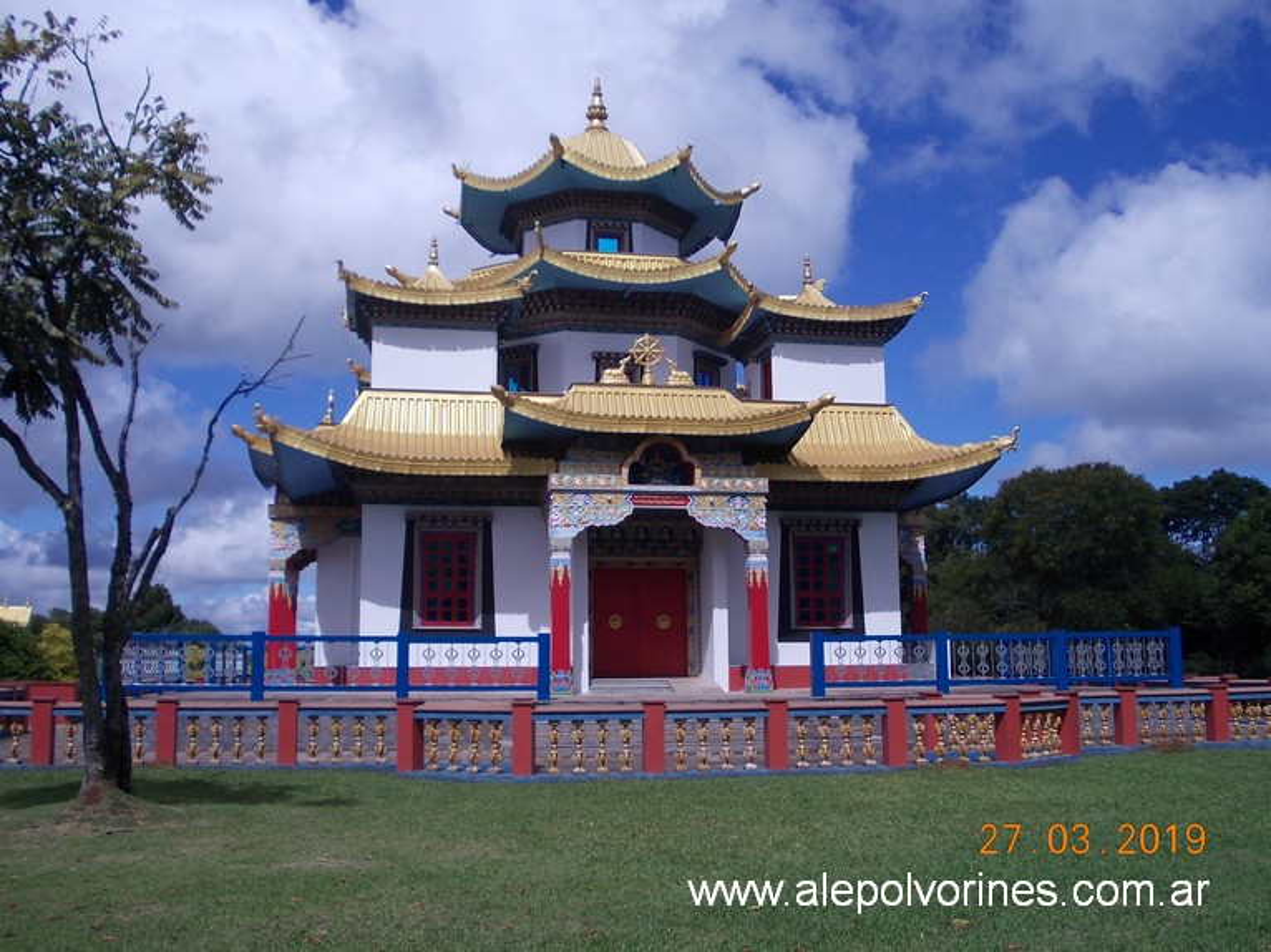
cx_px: 636
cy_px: 476
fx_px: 1395
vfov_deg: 37.7
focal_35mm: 38
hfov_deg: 49.0
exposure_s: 1/640
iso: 80
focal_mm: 5.3
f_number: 6.2
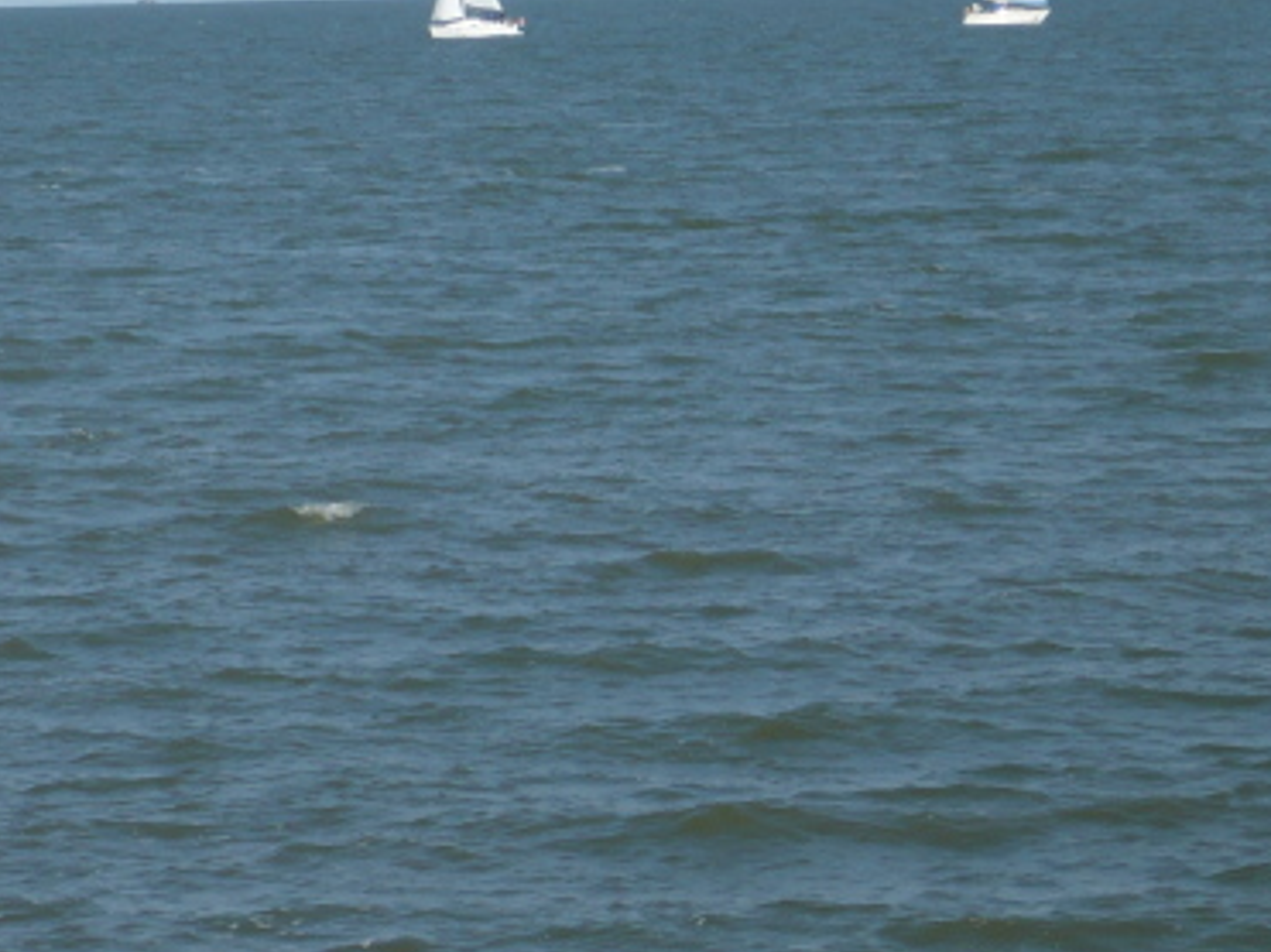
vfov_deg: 7.7
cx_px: 452
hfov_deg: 10.2
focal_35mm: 194
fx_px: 7121
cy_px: 440
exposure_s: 1/640
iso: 100
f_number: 5
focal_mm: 17.4
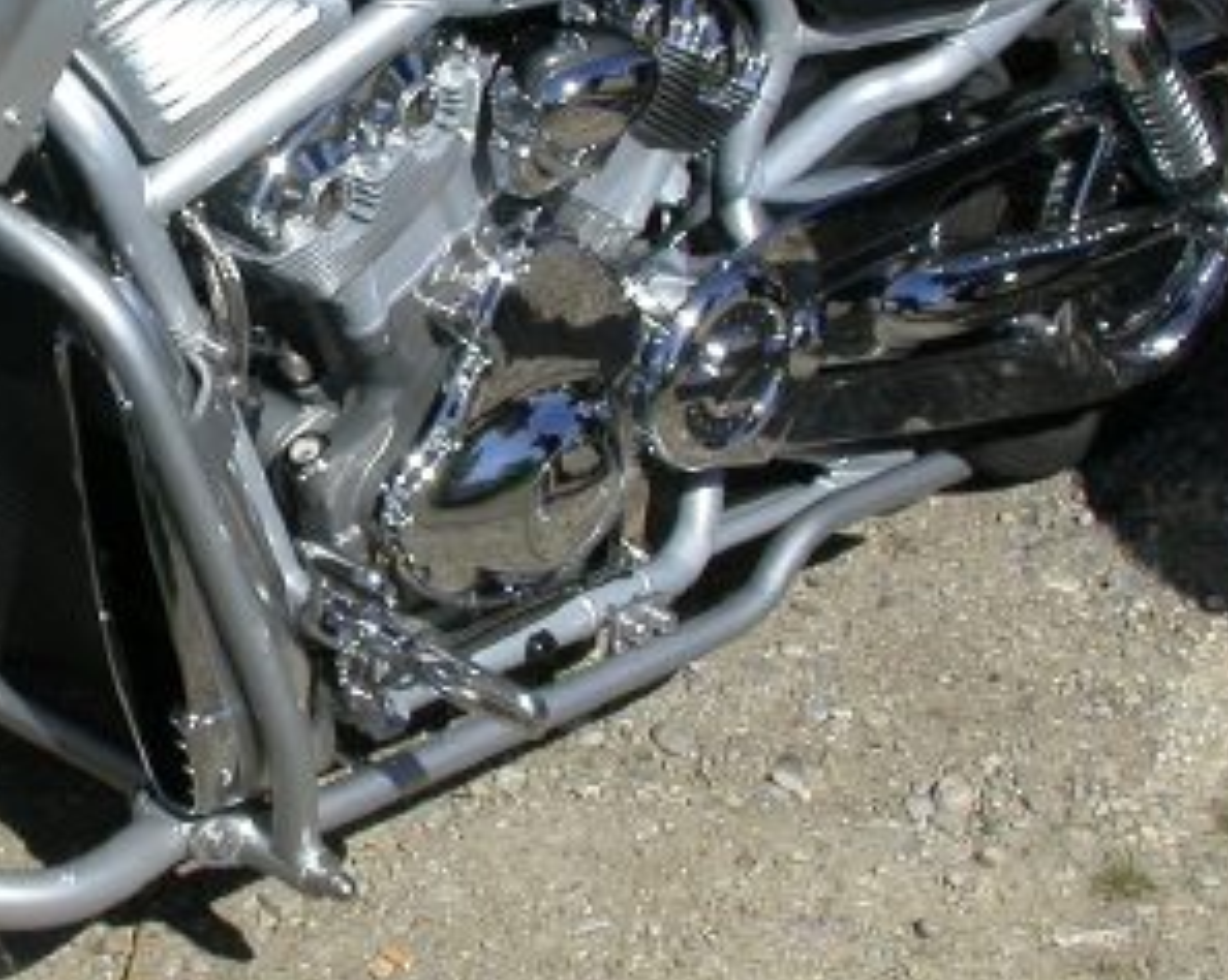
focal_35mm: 100
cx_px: 33
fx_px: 3631
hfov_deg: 18.7
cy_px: 306
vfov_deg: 15.3
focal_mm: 7.85
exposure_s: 1/425
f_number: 7.5
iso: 100
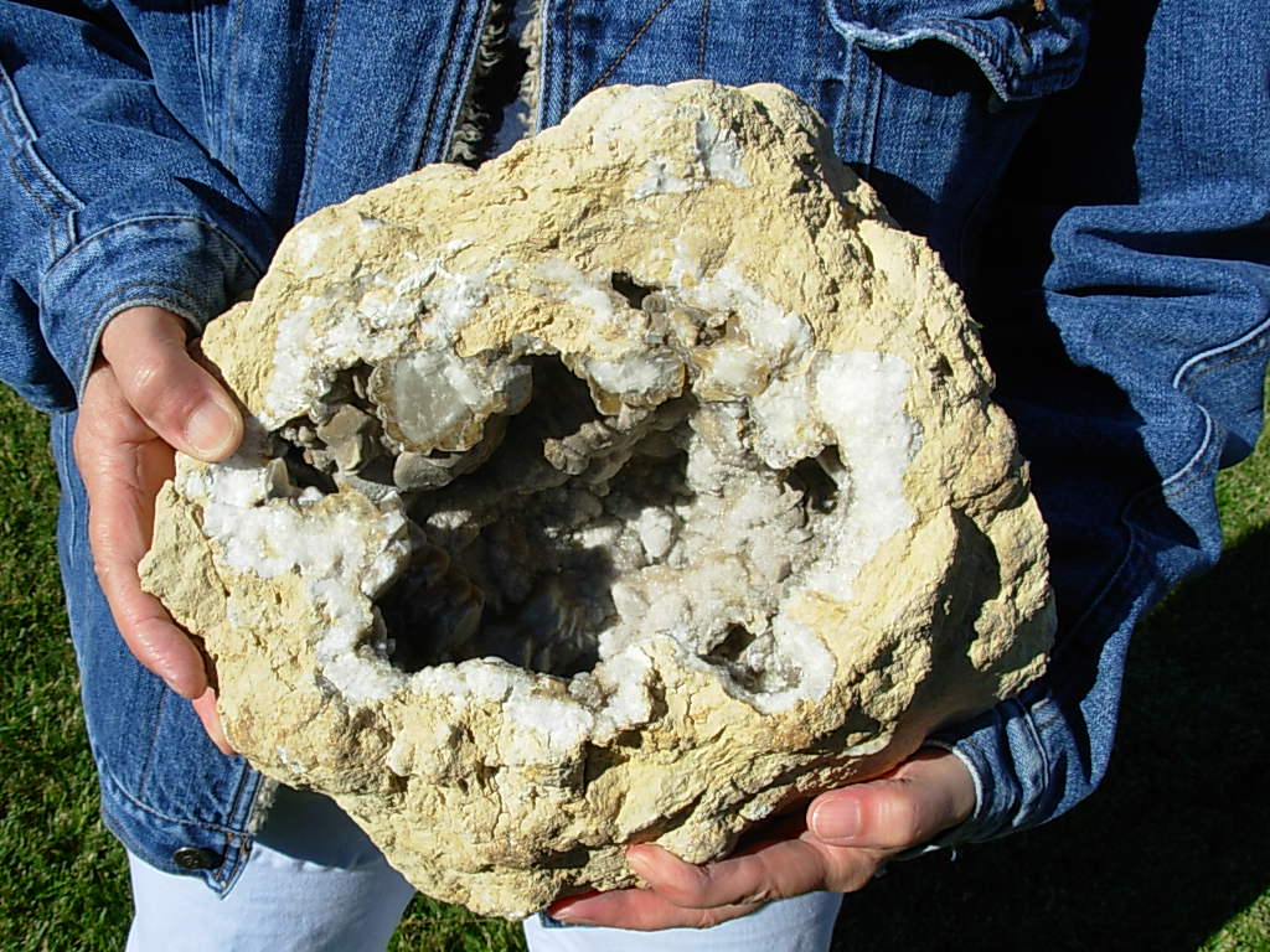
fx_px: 1394
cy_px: 476
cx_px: 635
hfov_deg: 49.0
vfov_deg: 37.7
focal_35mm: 38
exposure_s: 1/724
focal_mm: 6.3
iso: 50
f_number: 4.9
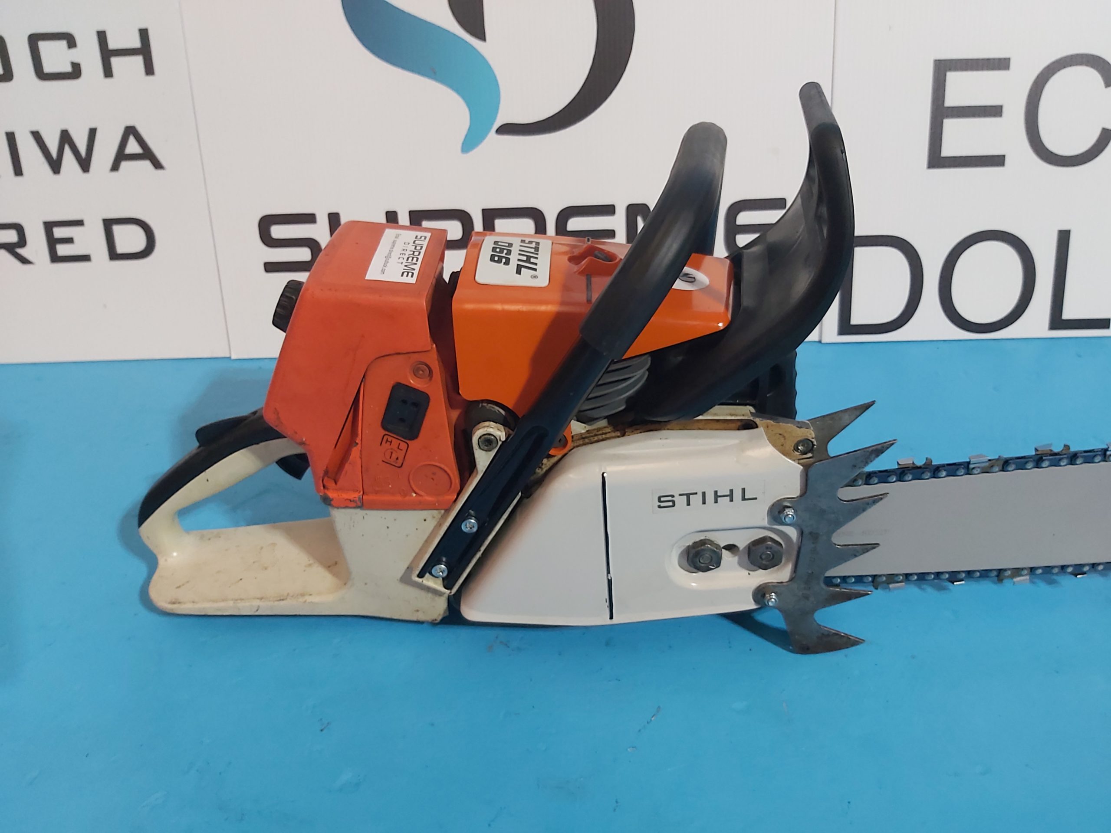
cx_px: 556
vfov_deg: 53.1
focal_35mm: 26
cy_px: 416
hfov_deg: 67.3
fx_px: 834
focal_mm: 3.92
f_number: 1.7
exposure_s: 1/25
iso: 640
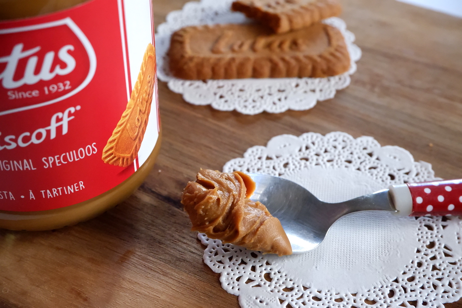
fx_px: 655
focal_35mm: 51
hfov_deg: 38.9
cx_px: 231
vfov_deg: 26.5
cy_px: 154
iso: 6400
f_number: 7.1
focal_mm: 34.3
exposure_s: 1/450
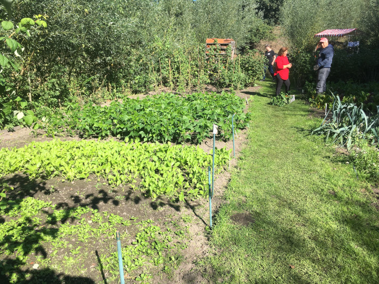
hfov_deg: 61.7
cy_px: 142
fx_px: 318
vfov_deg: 48.2
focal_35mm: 29
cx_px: 190
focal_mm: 4.15
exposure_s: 1/732
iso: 25
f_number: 2.2
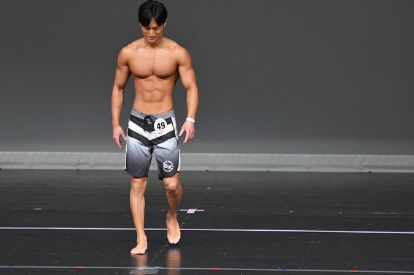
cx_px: 187
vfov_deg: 3.8
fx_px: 4172
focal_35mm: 363
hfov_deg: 5.7
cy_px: 134
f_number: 5.6
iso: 4000
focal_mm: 210
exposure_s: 1/400
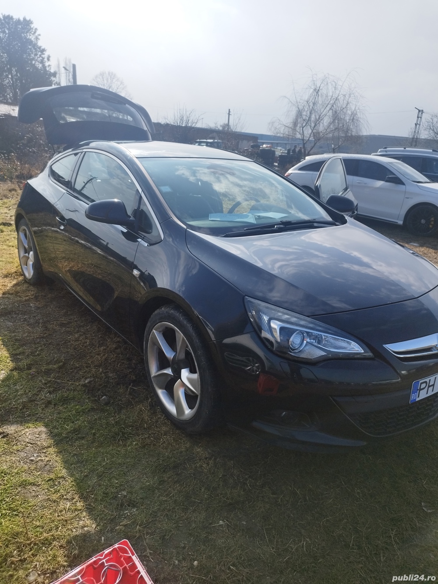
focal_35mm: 24
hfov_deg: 56.8
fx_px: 405
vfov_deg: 71.6
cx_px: 219
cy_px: 292
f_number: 1.89
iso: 50
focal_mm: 5.89
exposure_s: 1/1938
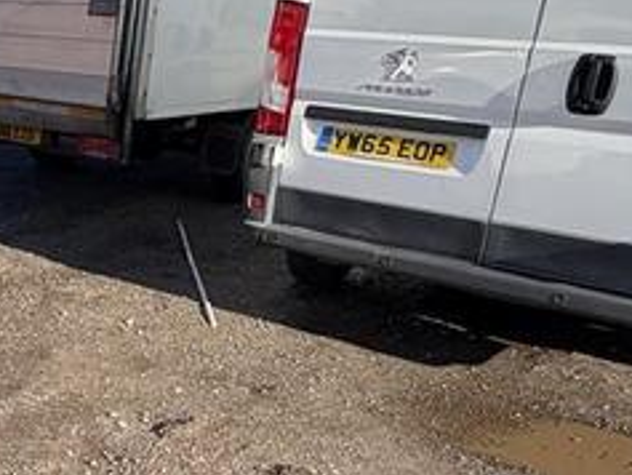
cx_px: -195
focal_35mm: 53
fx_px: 968
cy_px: 267
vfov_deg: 27.5
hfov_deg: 29.1
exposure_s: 1/741
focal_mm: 2.22
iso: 40
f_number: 2.2
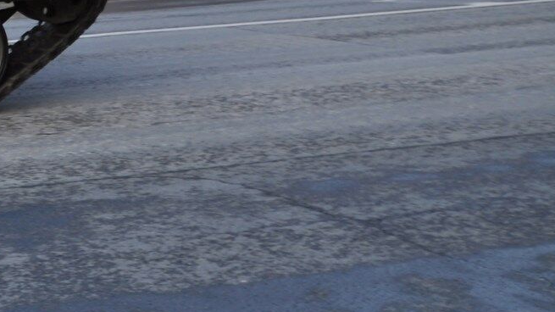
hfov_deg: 17.6
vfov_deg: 10.9
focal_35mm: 108
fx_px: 1589
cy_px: -91
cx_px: -292
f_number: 2.8
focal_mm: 22
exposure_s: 1/160
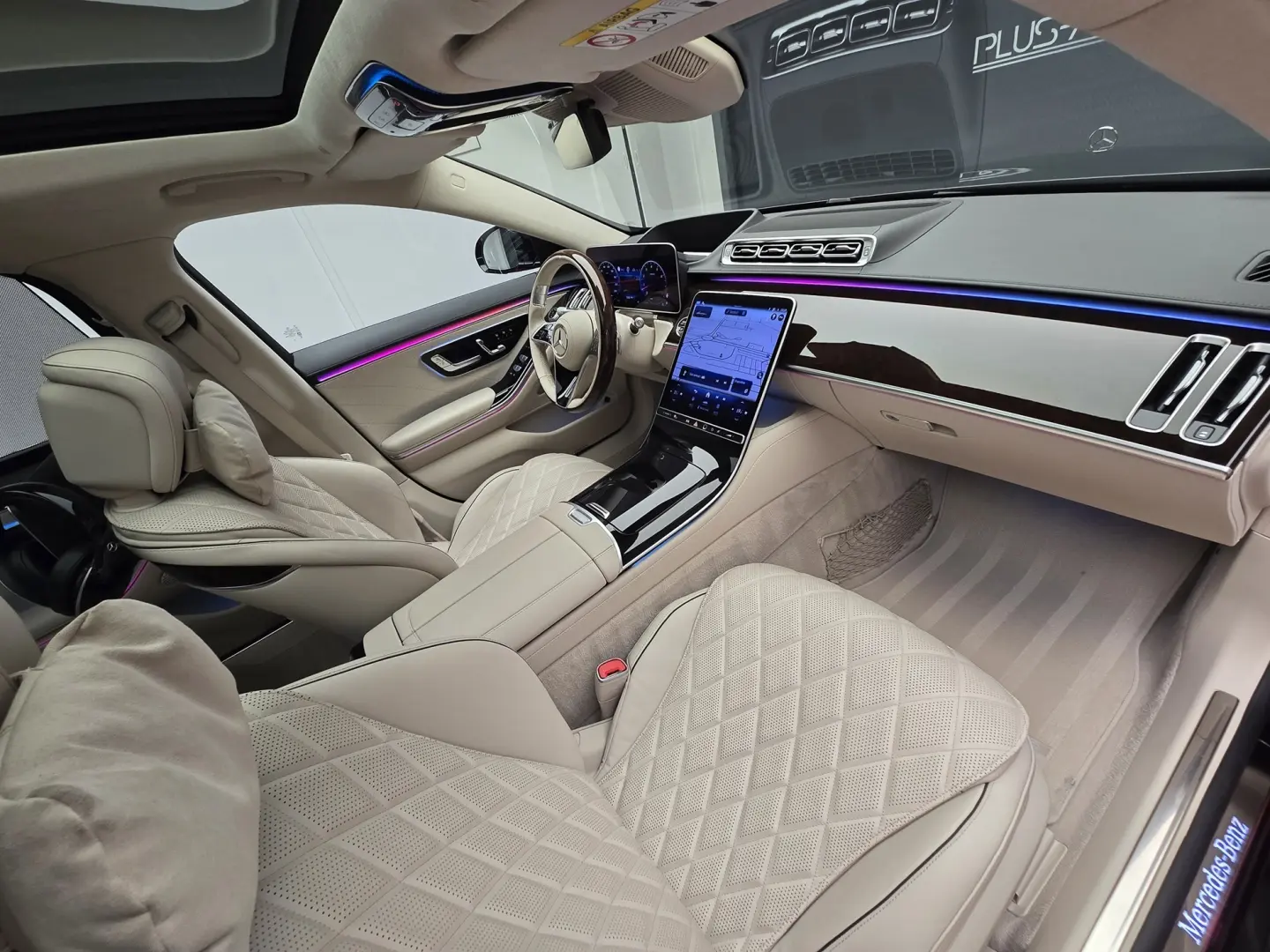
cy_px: 476
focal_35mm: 13
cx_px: 635
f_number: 2.2
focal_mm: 2.2
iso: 100
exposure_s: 1/54
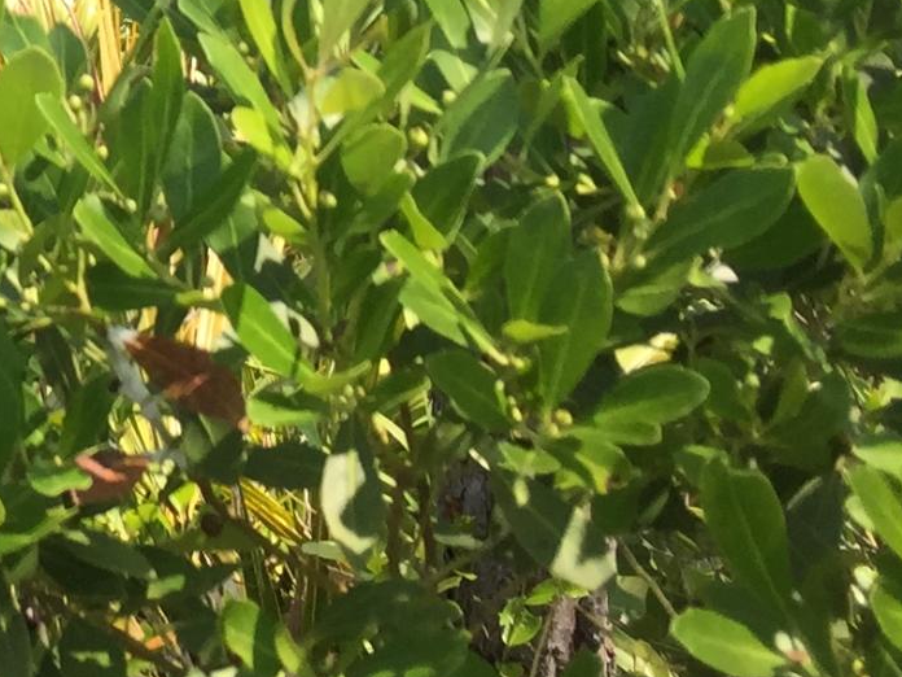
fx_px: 3257
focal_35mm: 125
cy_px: -463
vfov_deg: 11.2
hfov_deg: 14.4
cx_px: -572
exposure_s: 1/628
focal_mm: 4.15
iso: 32
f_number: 2.2
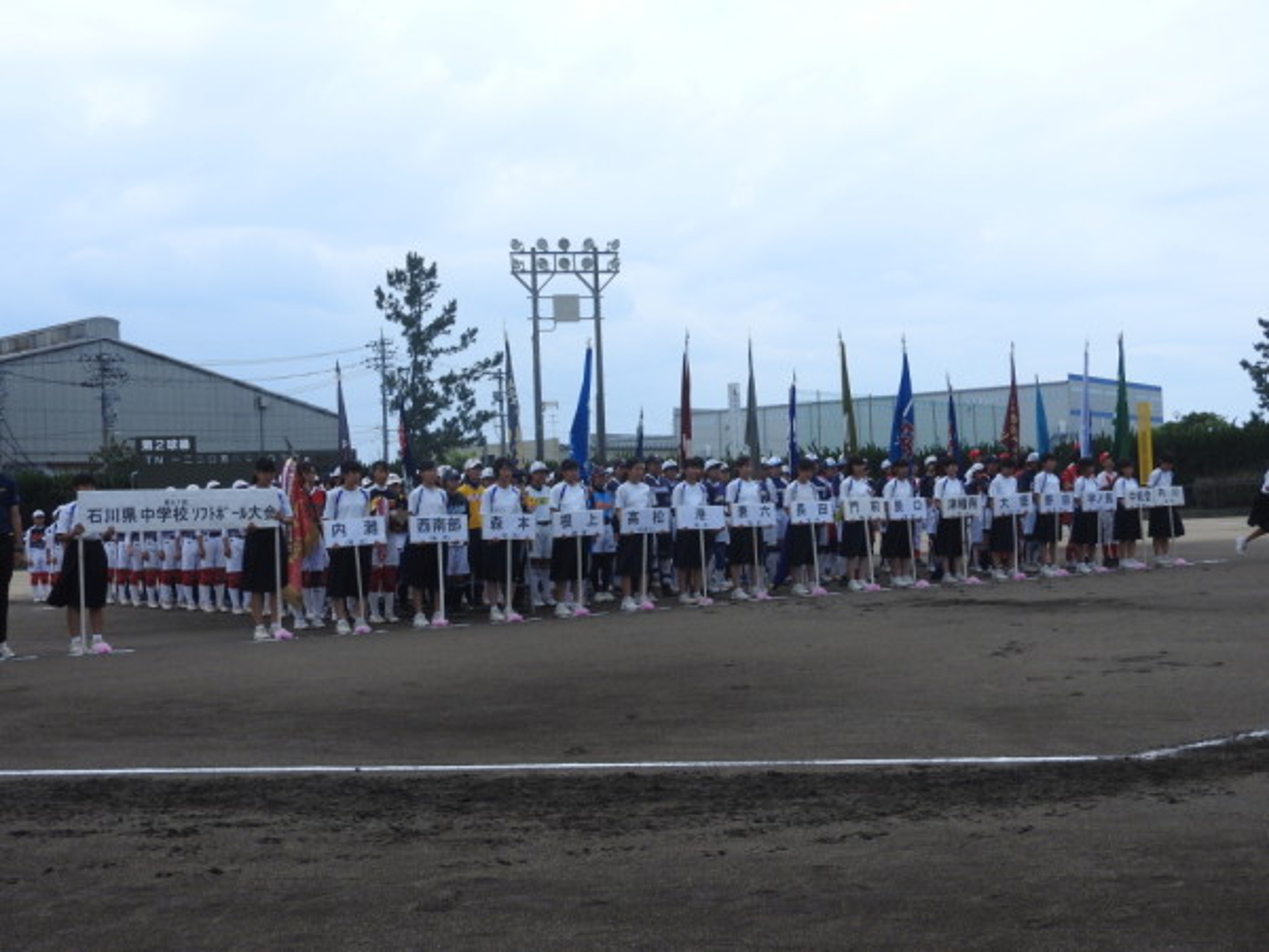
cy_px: 476
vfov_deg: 32.2
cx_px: 634
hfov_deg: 42.1
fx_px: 1650
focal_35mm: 45
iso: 100
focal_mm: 8.1
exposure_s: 1/1000
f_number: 4
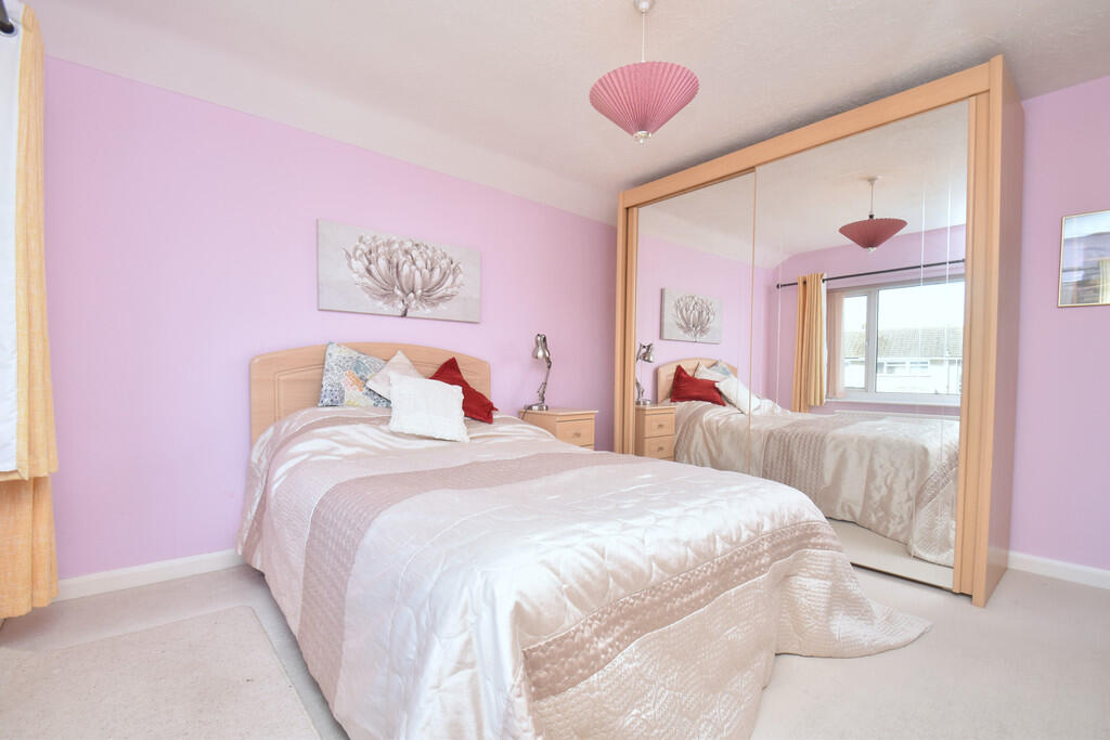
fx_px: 463
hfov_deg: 100.4
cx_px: 555
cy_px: 370
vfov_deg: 77.3
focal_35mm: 15
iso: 400
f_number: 9
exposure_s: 1/100
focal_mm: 10
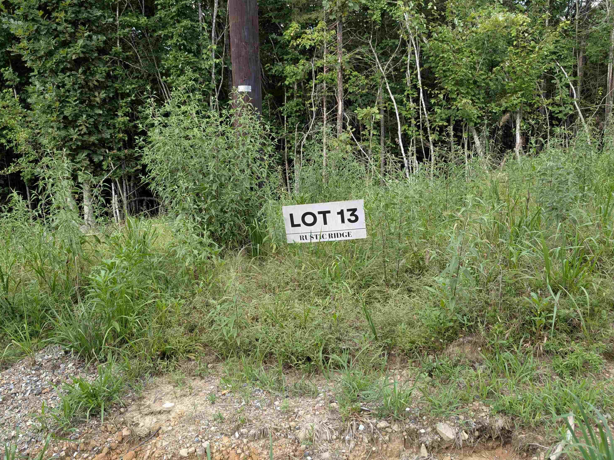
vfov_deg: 54.9
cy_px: 226
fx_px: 443
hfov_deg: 69.4
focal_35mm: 25
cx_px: 301
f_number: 1.68
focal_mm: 6.9
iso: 19
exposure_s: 1/67.5
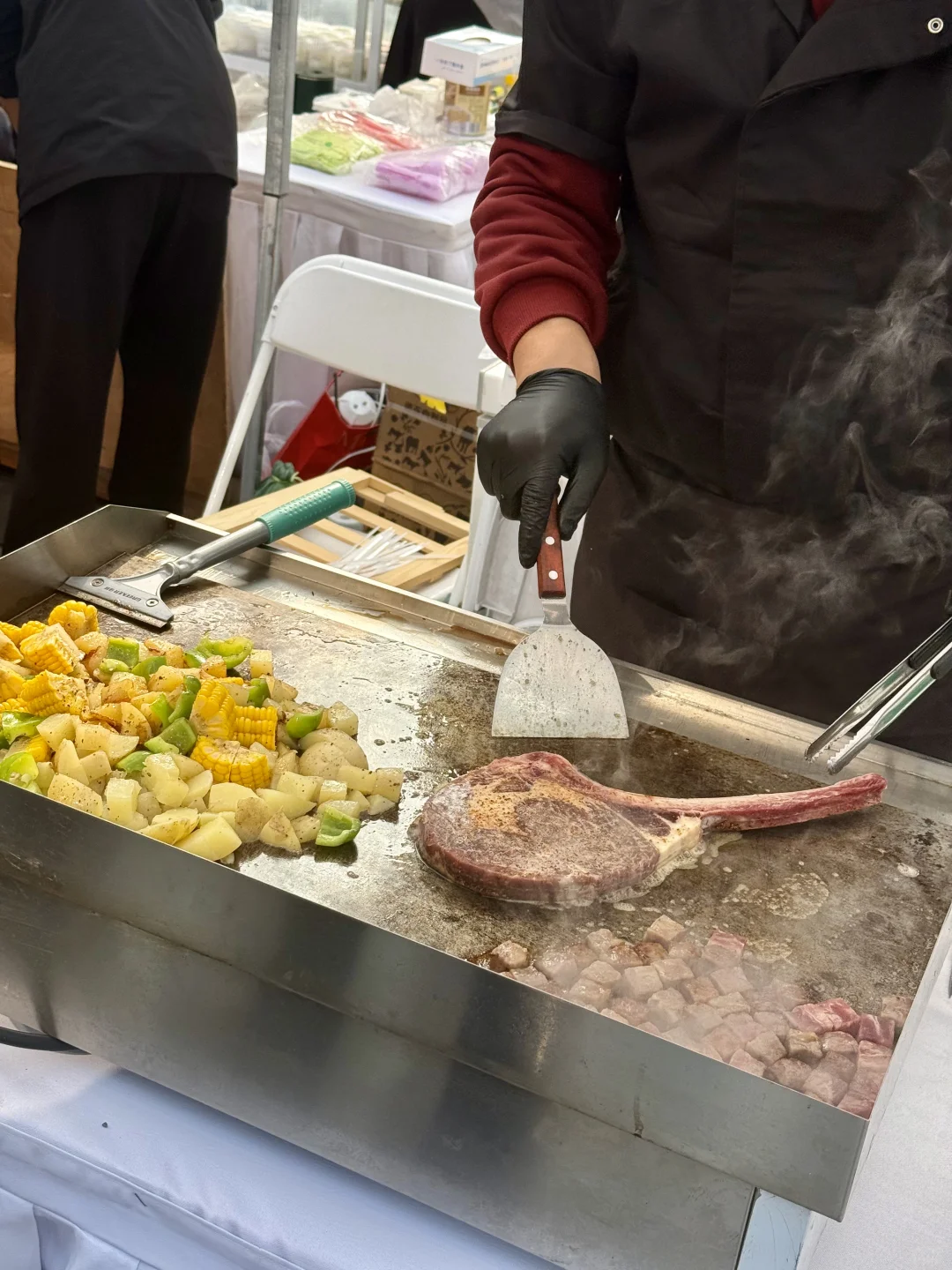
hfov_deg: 30.3
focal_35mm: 48
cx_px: 476
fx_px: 1760
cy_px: 635
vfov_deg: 39.7
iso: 80
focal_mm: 6.76
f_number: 1.78
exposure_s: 1/2415
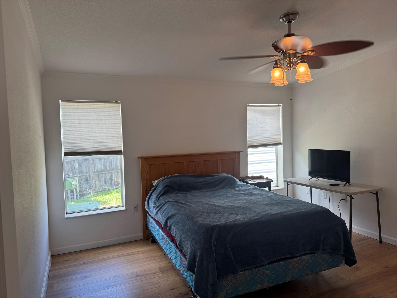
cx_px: 198
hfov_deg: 71.6
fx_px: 275
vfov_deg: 56.8
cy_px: 149
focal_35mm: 24
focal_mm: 6.76
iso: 80
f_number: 1.78
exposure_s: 1/120
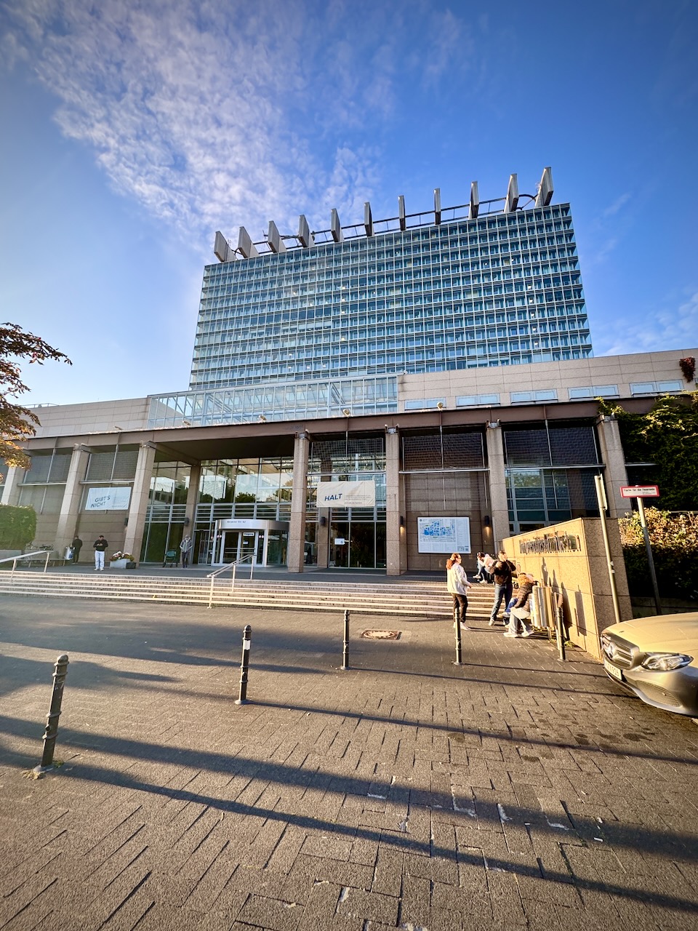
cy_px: 466
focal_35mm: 14
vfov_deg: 102.1
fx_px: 376
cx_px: 349
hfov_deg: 85.7
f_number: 2.2
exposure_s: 1/193
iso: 40
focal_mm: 2.22
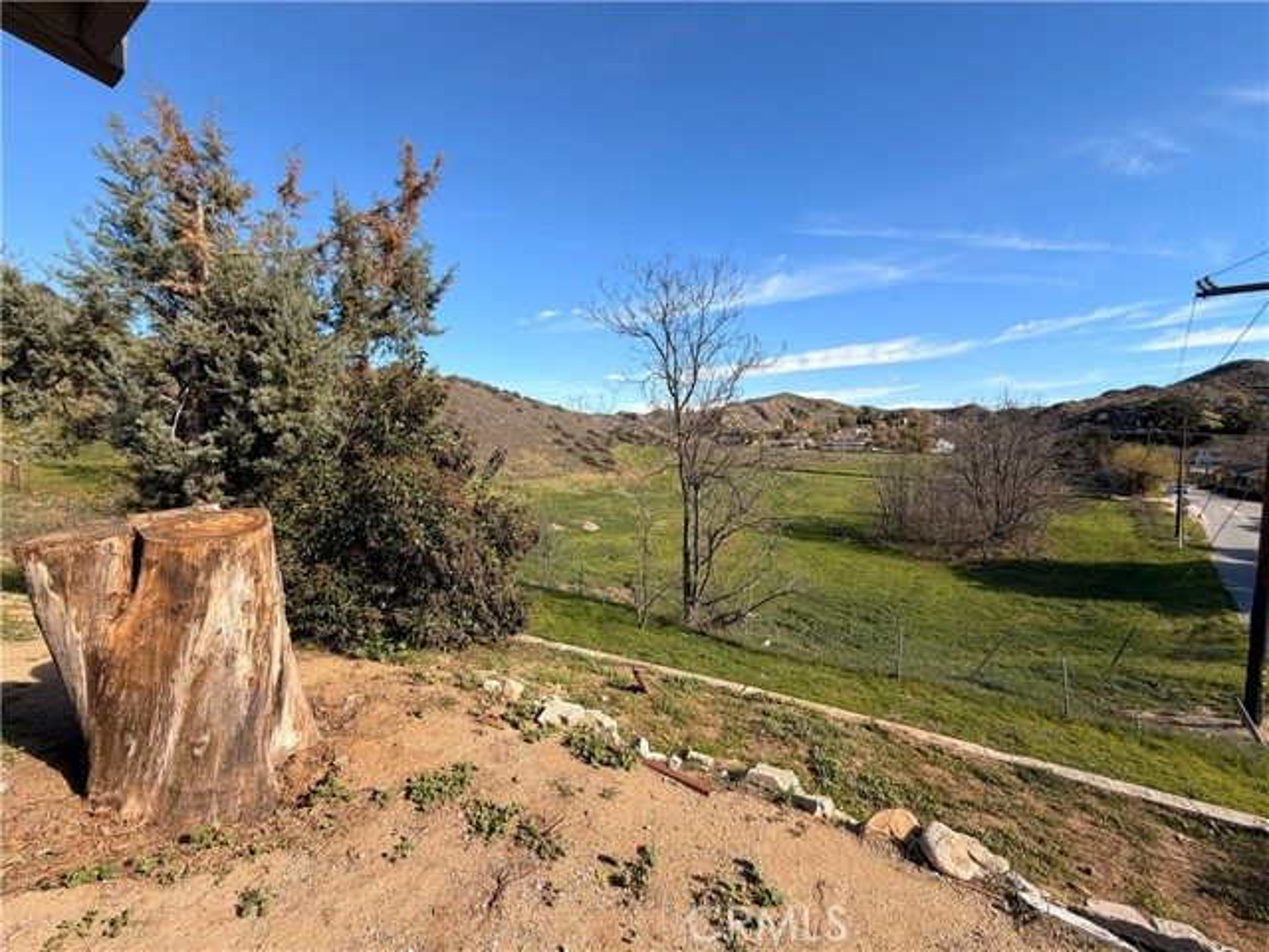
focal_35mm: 14
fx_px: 513
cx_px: 634
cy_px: 476
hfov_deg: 102.1
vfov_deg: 85.7
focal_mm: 2.22
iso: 32
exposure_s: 1/770
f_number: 2.2
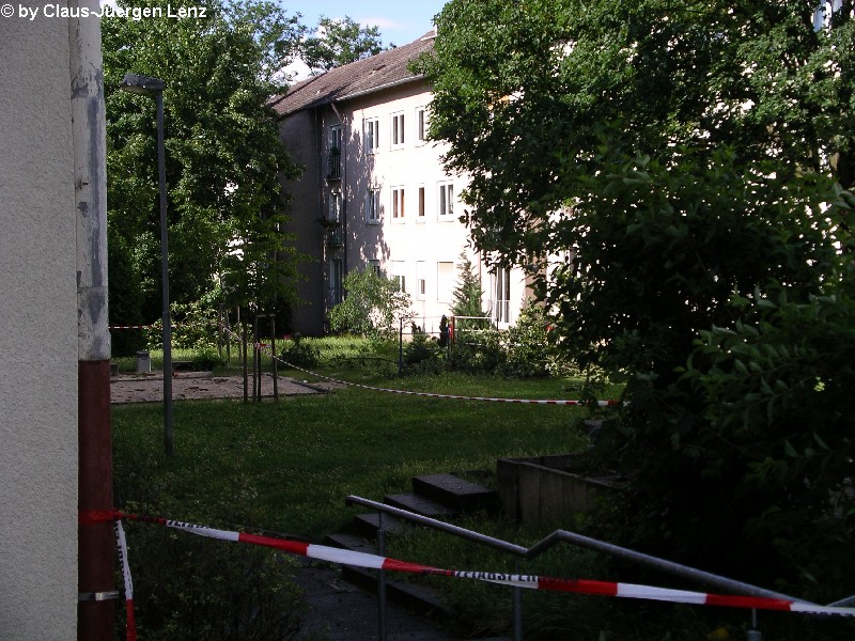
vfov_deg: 23.7
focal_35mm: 62
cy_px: 320
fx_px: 1531
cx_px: 428
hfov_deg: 31.2
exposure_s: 1/385
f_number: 4.5
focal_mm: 12.8
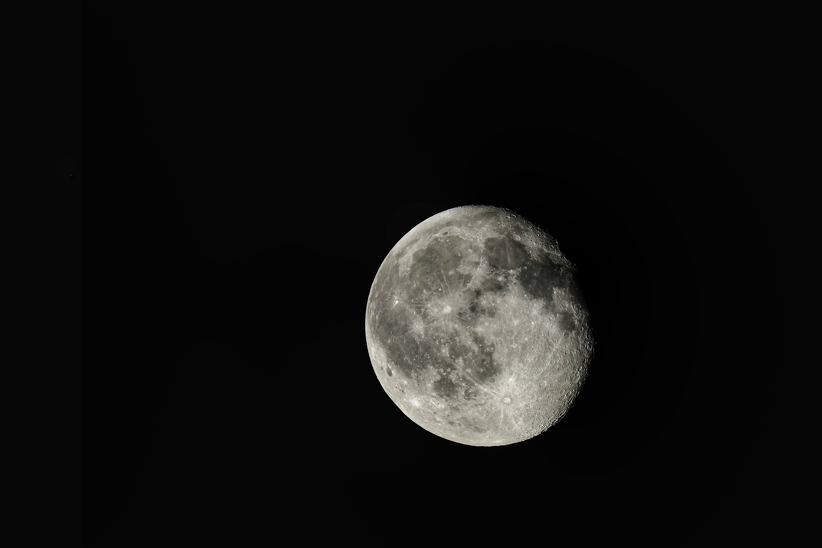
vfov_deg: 1.1
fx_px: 27398
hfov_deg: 1.7
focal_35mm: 1200
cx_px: 411
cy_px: 274
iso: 200
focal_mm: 800
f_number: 20
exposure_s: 1/13
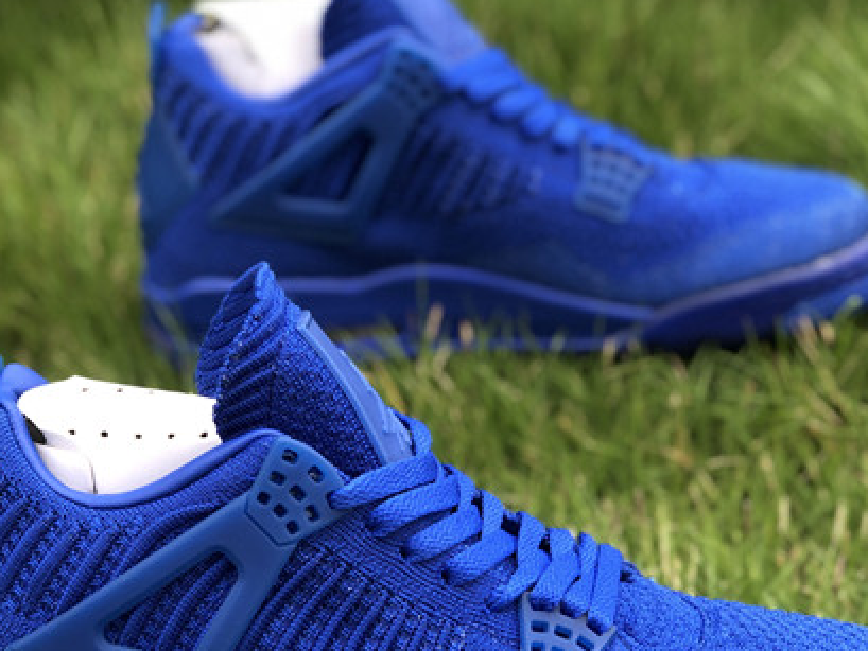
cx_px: 352
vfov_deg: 15.6
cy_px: 512
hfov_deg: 20.8
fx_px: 2358
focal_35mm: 94
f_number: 2.4
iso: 20
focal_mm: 6
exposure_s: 1/120
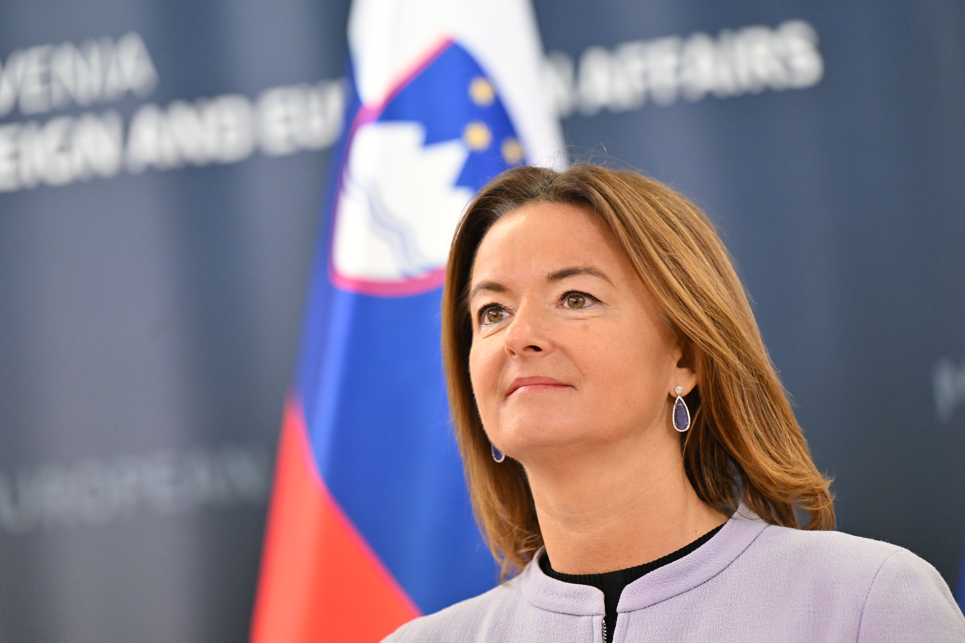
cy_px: 322
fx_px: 5361
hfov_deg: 10.3
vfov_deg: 6.9
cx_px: 482
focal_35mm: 200
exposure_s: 1/400
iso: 2500
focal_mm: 200
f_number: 3.5
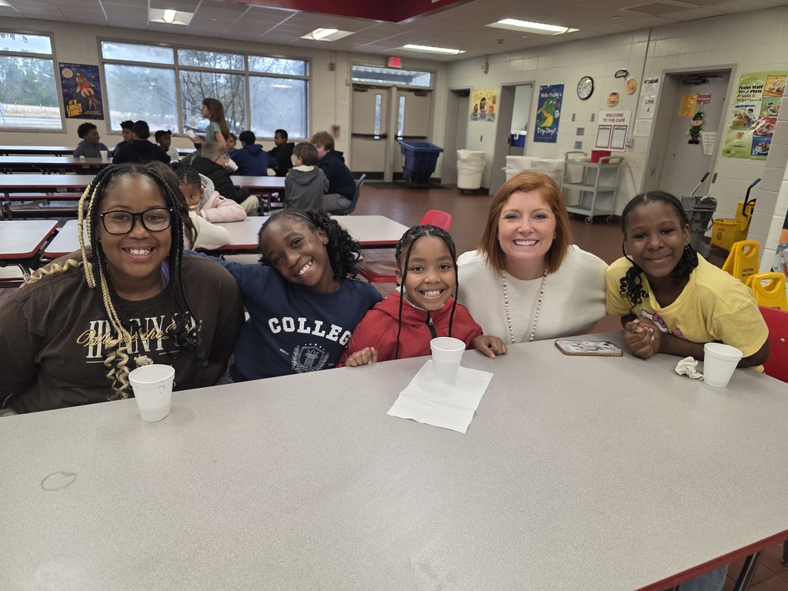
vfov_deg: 58.9
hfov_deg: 73.9
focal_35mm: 23
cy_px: 296
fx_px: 524
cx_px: 394
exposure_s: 1/180
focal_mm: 6.3
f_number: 1.7
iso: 160
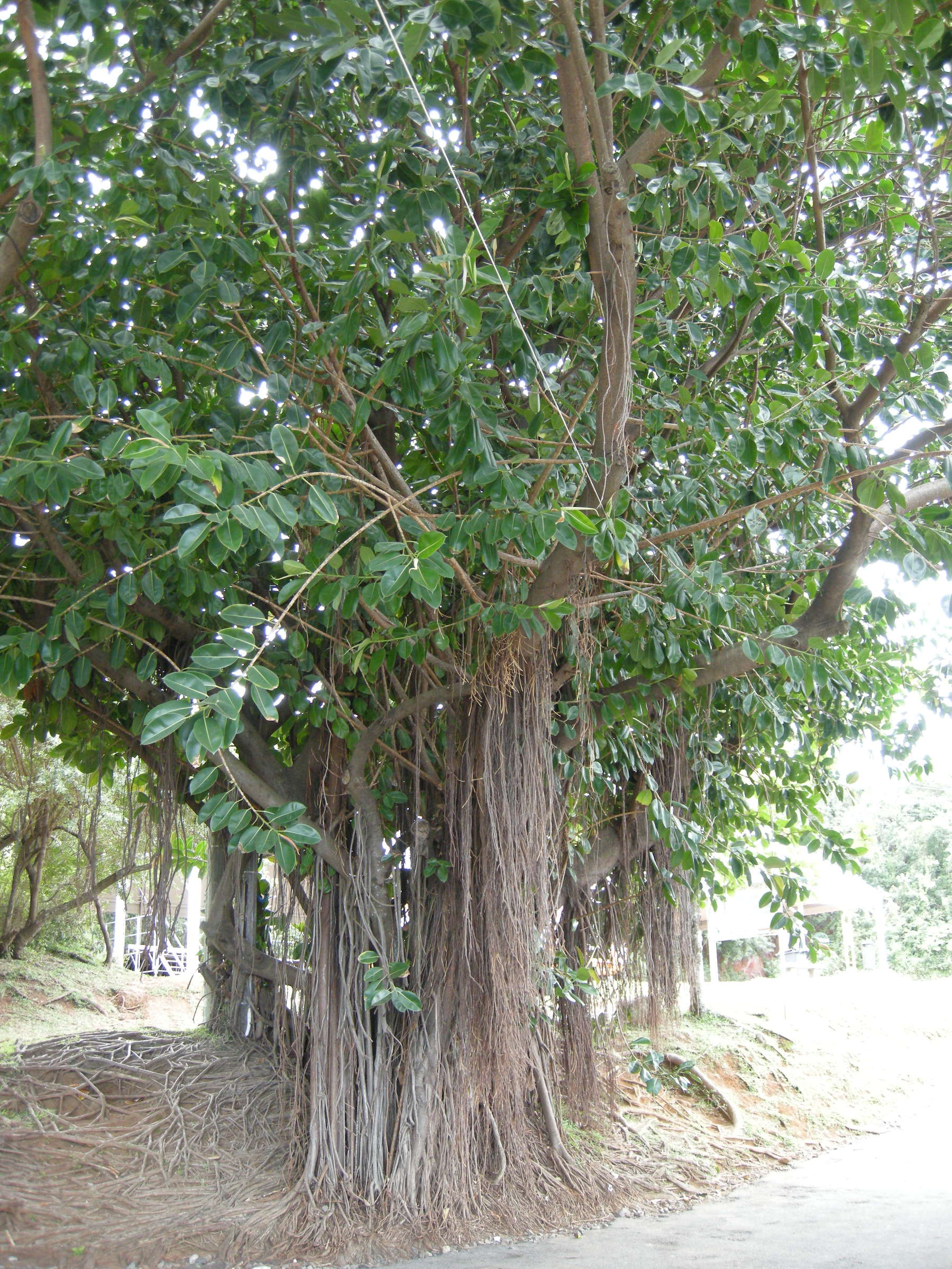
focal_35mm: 35
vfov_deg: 52.6
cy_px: 634
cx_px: 476
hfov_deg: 40.7
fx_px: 1283
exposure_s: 1/57
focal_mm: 7.5
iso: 213
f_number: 2.7
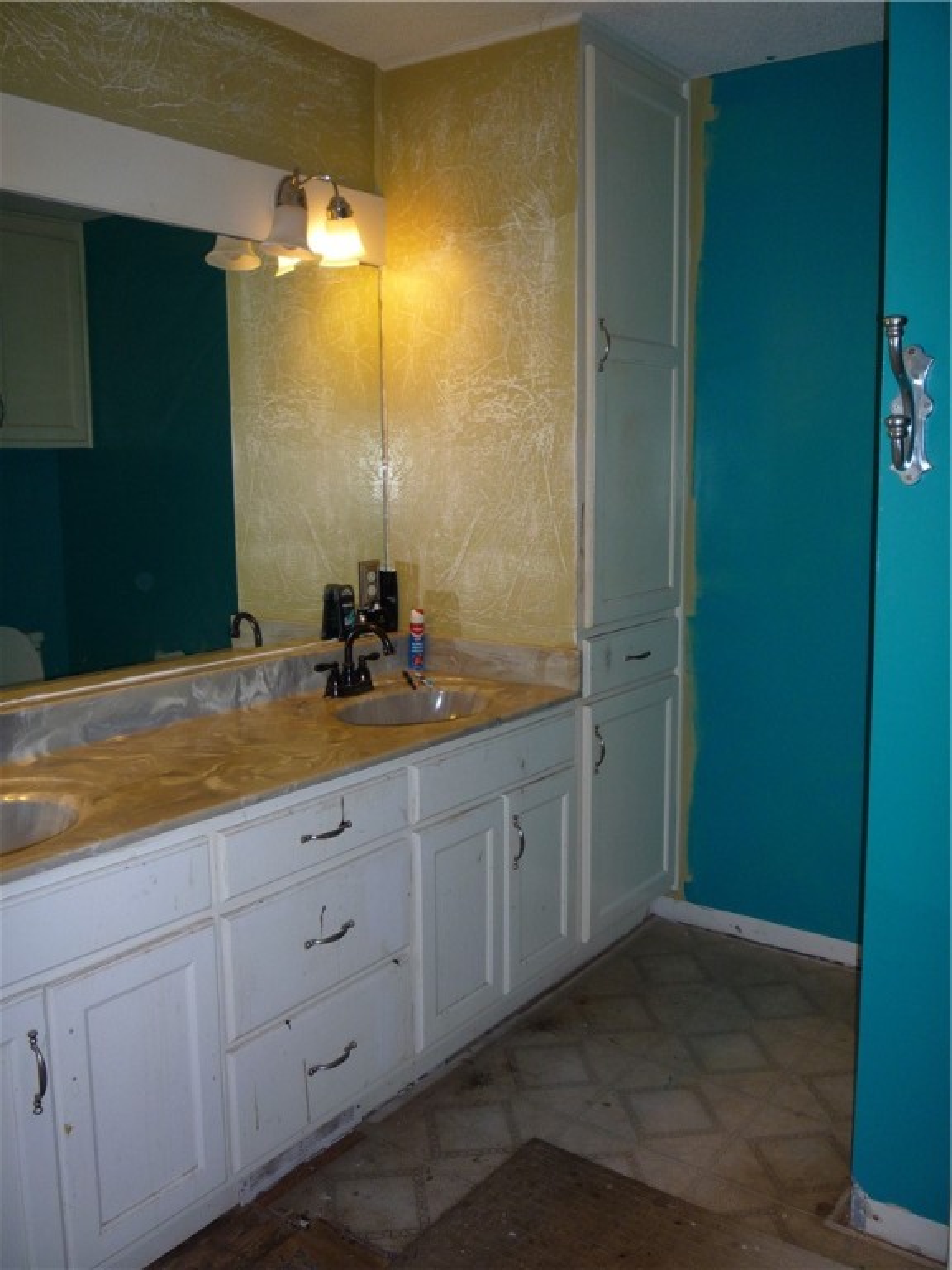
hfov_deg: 46.8
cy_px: 635
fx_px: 1100
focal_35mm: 30
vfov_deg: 60.0
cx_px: 476
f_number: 3.3
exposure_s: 1/30
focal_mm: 5.2
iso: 100
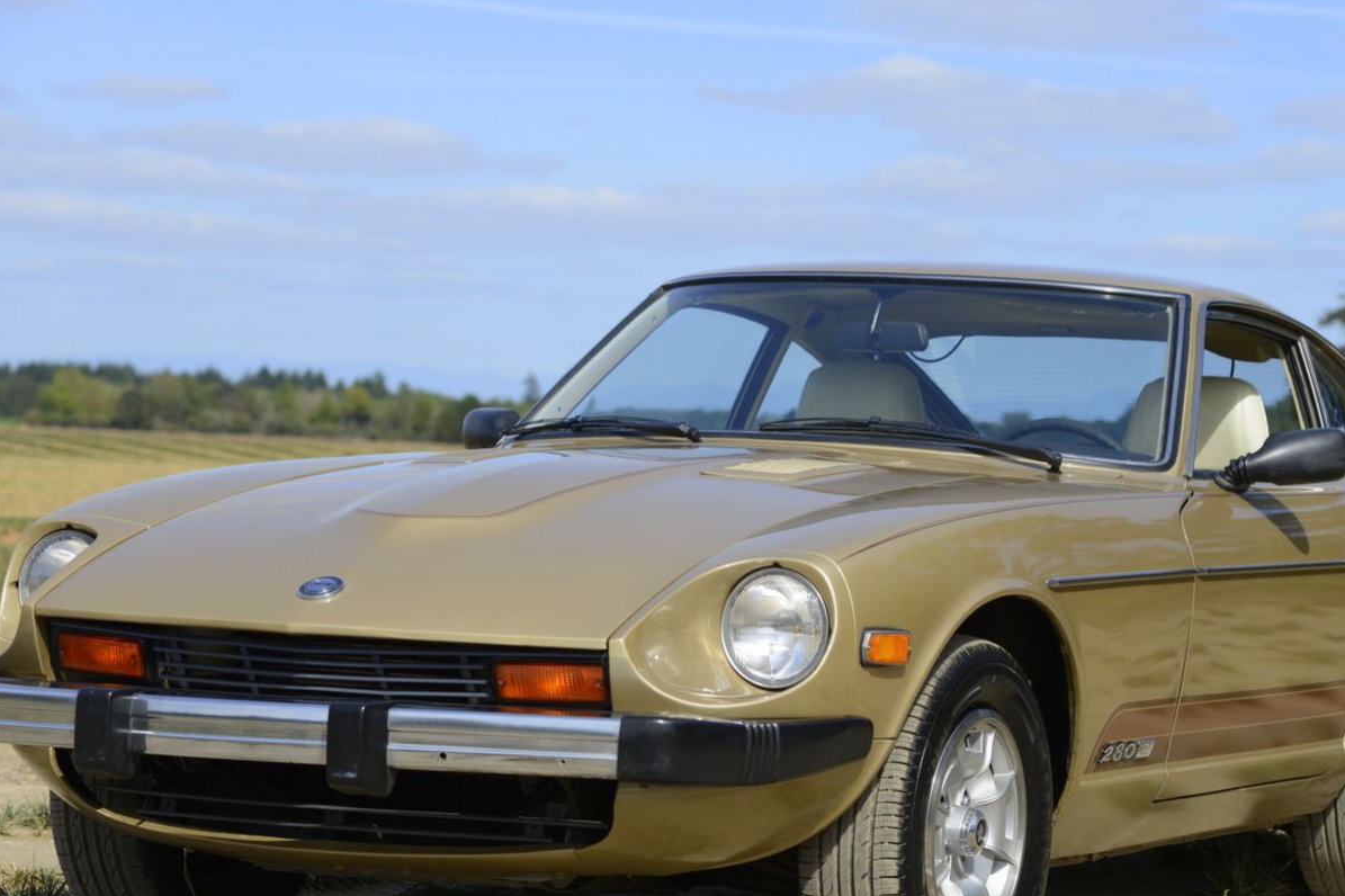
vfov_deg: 12.7
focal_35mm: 108
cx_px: 715
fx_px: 4034
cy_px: 525
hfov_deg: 18.9
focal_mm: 86
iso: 160
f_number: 6.3
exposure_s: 1/800
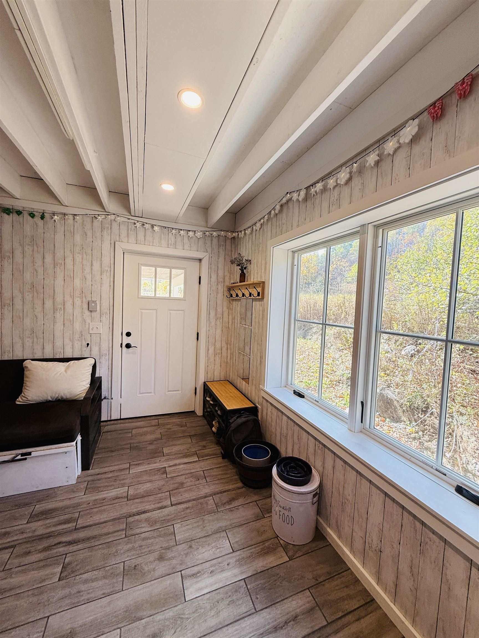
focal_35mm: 14
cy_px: 319
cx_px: 240
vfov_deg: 102.1
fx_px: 258
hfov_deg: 85.7
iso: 100
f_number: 2.2
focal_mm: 2.22
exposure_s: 1/120
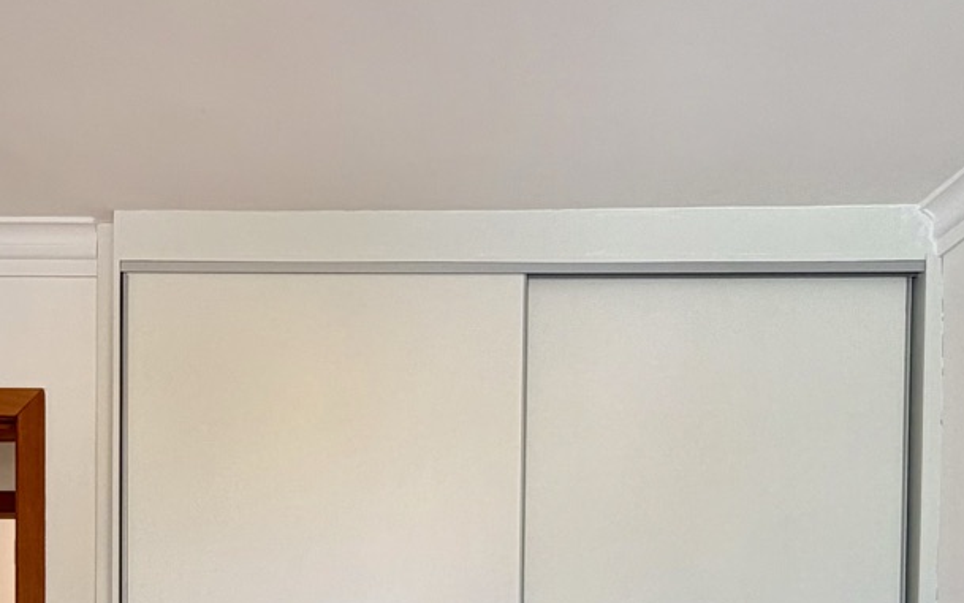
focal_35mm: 39
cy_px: 739
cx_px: 304
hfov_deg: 49.3
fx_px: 1025
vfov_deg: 28.2
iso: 64
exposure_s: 1/121
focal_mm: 2.22
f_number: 2.2
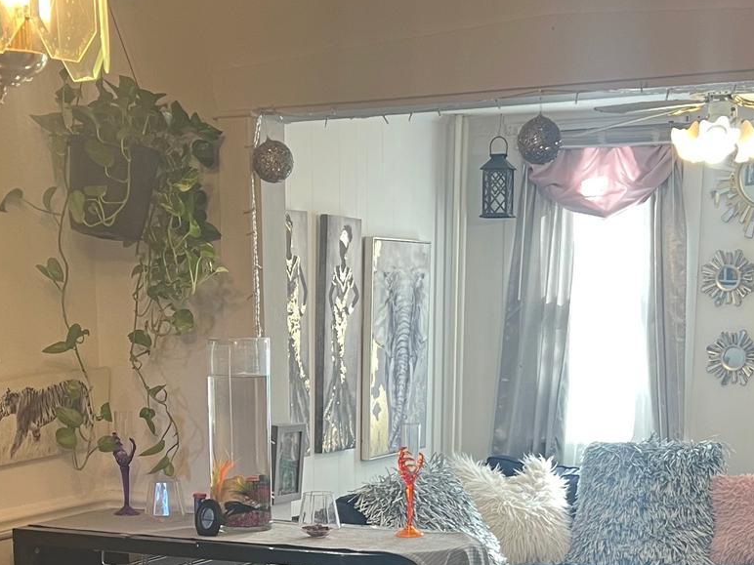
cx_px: 369
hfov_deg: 28.2
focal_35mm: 69
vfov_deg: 20.1
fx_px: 1503
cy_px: 663
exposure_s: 1/60
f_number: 1.5
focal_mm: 5.7
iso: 80
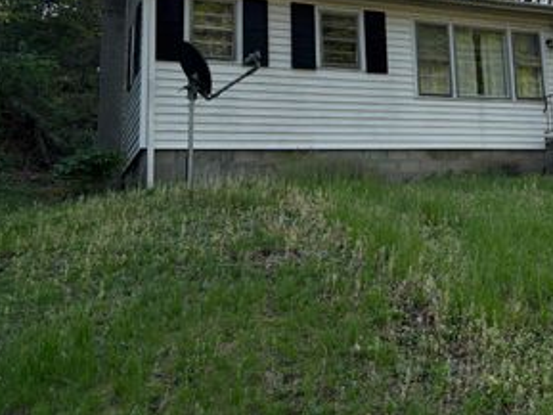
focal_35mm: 45
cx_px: 469
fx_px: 719
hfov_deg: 39.8
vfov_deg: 31.5
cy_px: 89
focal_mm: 5.96
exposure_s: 1/2012
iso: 64
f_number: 1.6
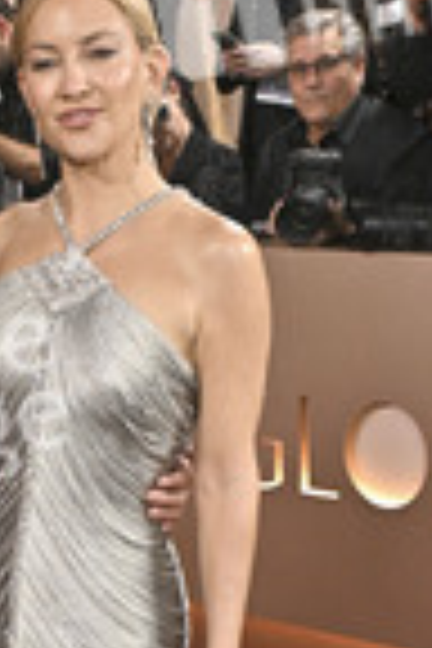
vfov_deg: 20.4
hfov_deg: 13.8
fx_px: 1746
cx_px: -32
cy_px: 648
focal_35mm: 97
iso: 2500
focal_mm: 35
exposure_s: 1/320
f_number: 5.6
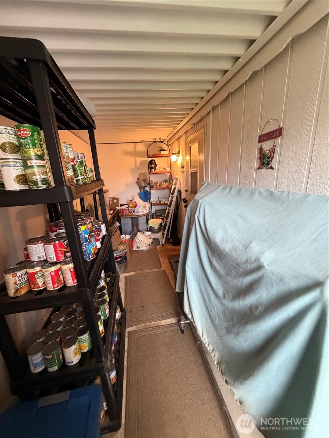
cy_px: 219
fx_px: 177
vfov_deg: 102.1
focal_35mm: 14
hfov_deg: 85.7
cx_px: 164
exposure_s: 1/60
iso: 800
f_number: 2.2
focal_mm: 2.22
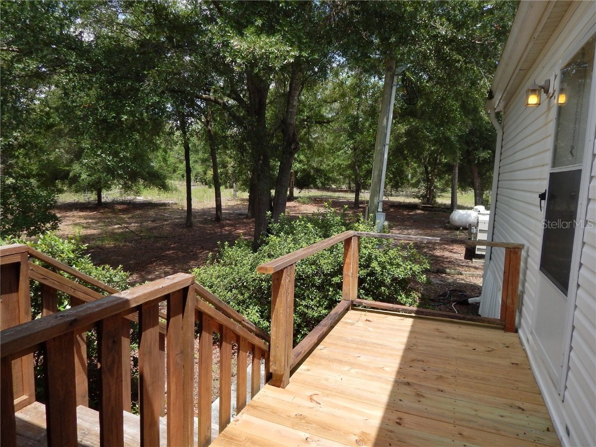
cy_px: 224
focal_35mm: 23
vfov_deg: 58.9
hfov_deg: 73.9
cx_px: 298
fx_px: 396
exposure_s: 1/1250
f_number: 3
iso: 125
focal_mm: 4
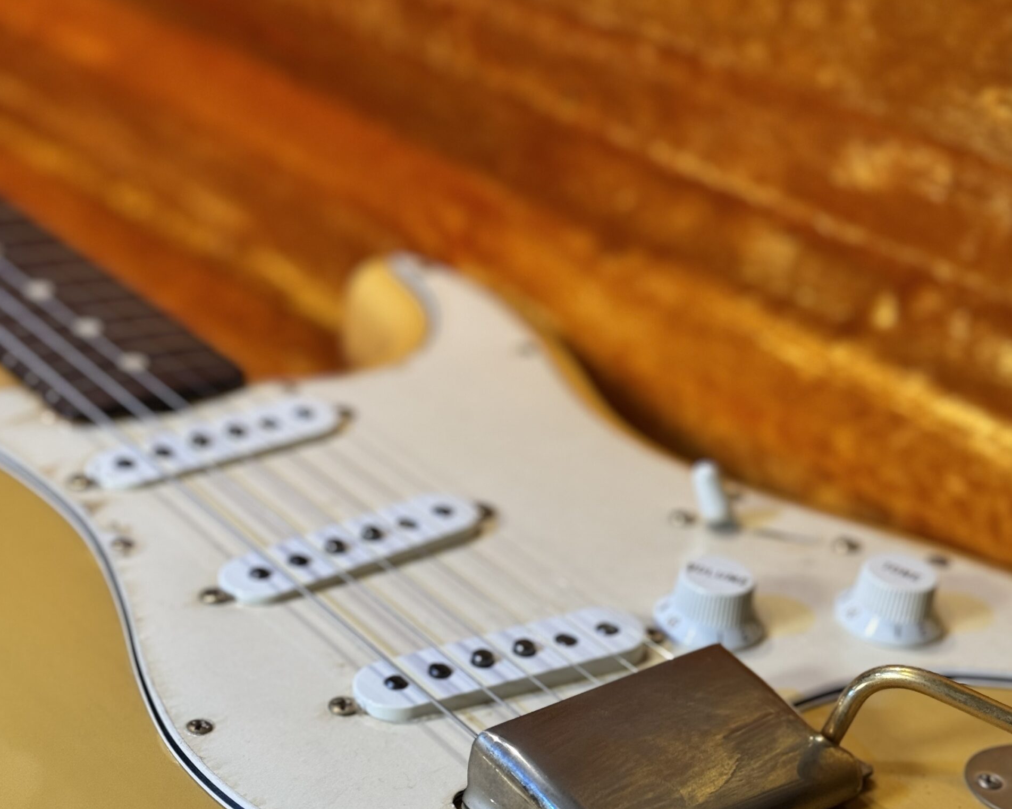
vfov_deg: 23.9
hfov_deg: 30.0
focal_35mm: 63
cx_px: 507
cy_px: 627
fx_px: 1887
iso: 125
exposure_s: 1/60
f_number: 1.78
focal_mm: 6.76
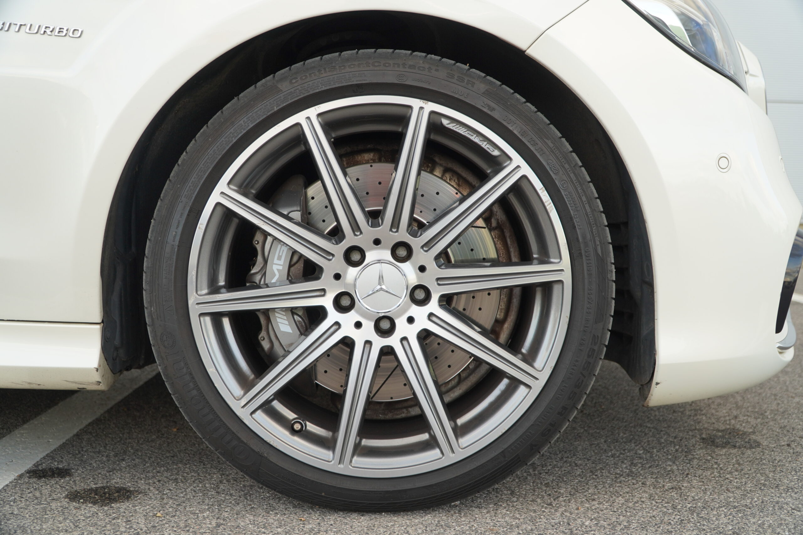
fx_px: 770
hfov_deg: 55.1
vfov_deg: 38.4
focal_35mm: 34
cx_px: 402
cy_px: 268
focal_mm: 23
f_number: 4
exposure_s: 1/160
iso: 200
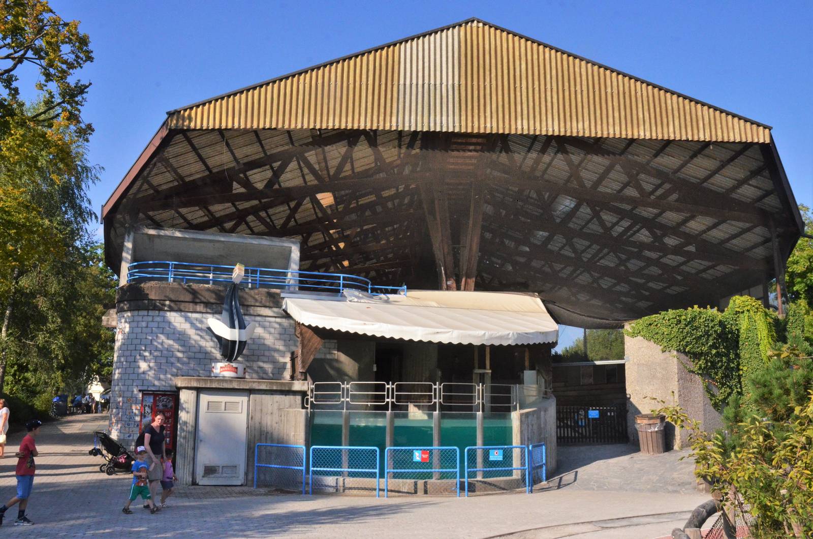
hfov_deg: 57.3
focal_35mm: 33
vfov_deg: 39.8
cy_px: 270
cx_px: 406
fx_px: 744
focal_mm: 22
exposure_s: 1/800
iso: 2500
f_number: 14
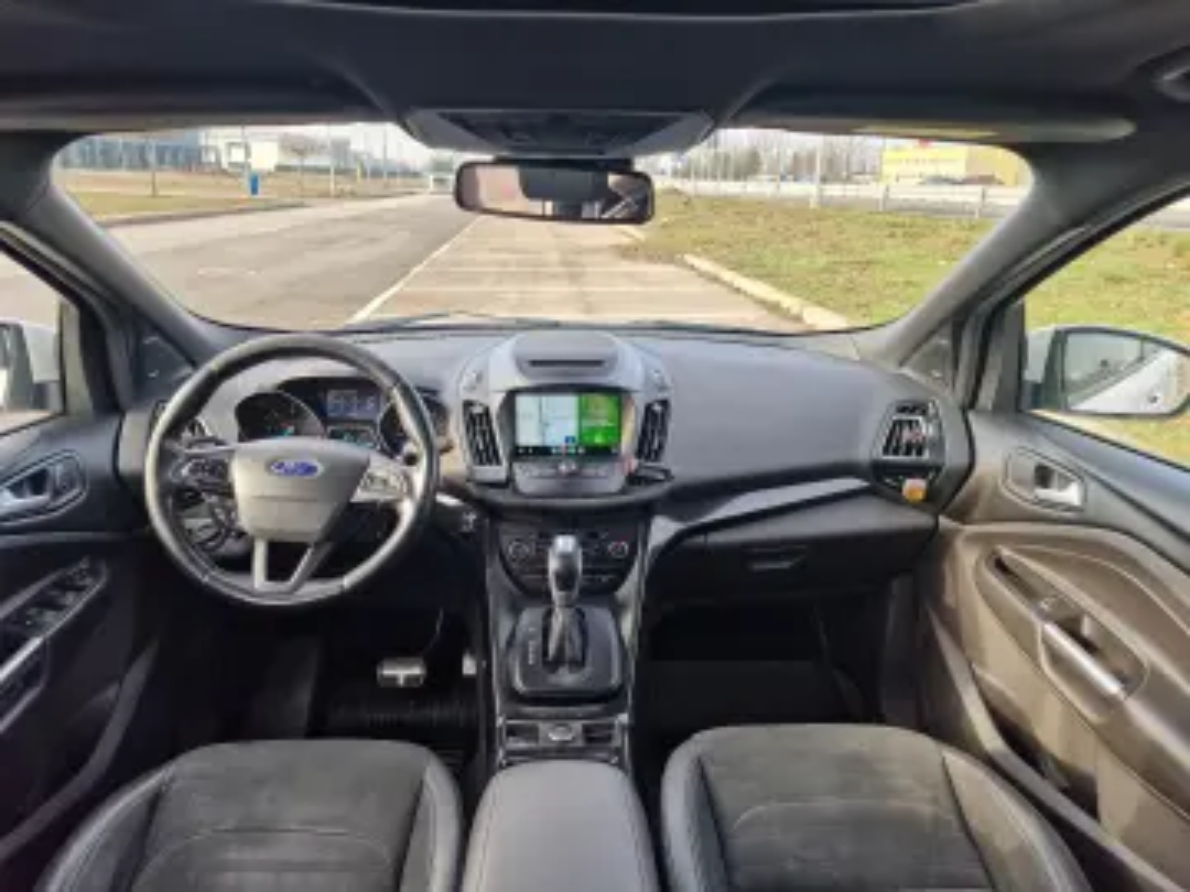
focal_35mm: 23
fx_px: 791
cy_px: 446
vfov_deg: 58.9
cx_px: 595
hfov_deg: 73.9
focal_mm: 6.4
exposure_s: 1/180
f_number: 1.8
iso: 50
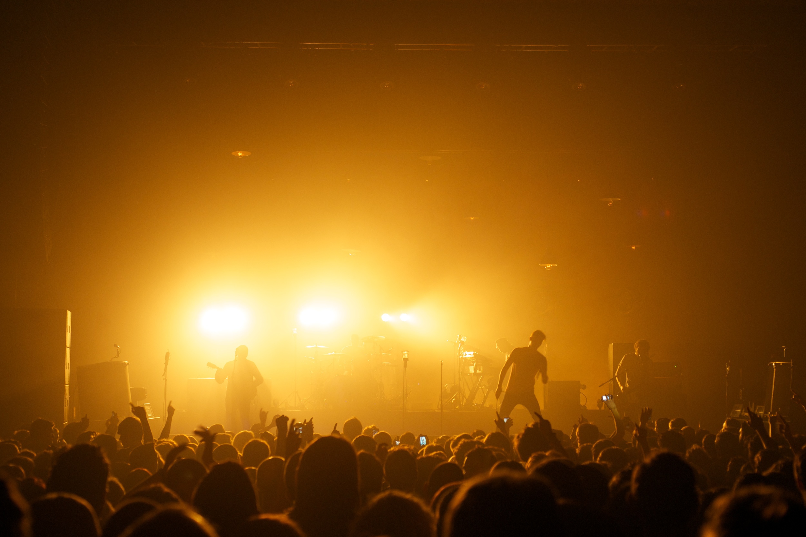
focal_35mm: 50
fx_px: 1119
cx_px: 403
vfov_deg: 27.0
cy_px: 268
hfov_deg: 39.6
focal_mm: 50
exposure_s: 1/50
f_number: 4
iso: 1000
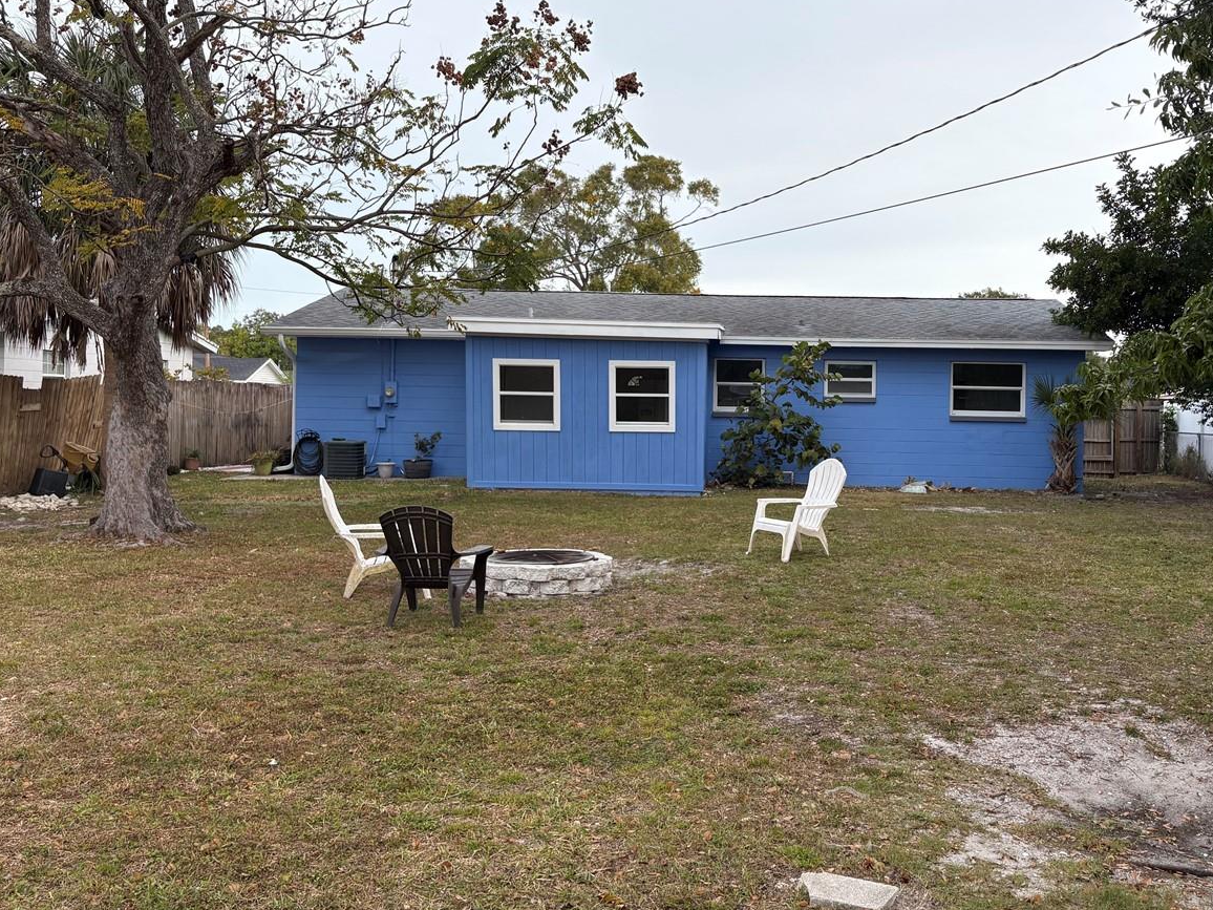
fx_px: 1261
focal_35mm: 36
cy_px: 400
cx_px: 750
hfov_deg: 50.9
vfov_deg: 39.6
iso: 50
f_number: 1.6
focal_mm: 5.96
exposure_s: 1/959
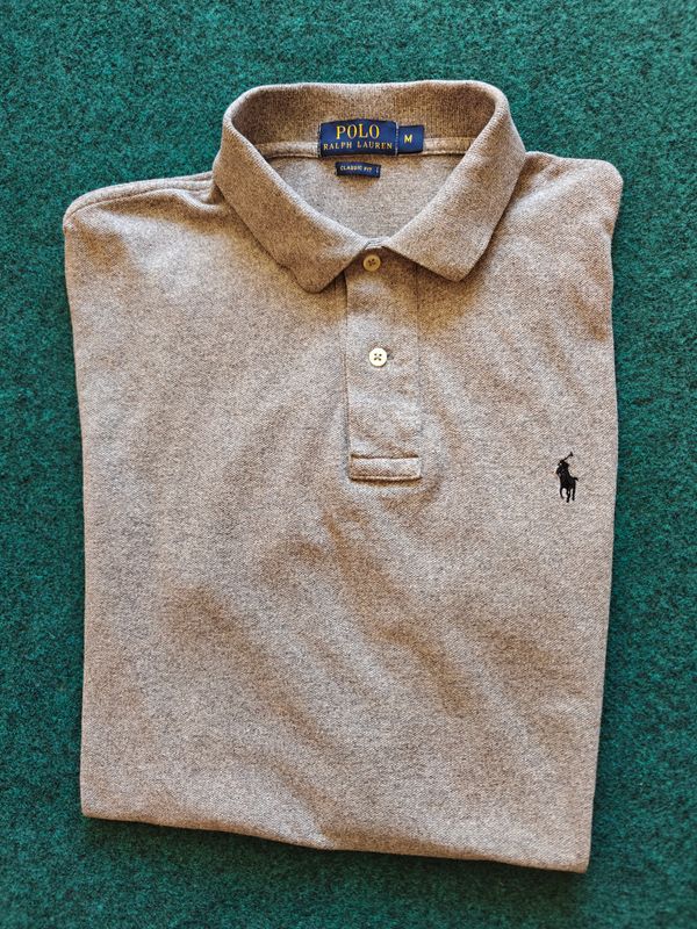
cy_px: 464
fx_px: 617
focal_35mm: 23
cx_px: 348
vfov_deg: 73.9
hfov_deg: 58.9
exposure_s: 1/100
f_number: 1.6
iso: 200
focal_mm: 6.06
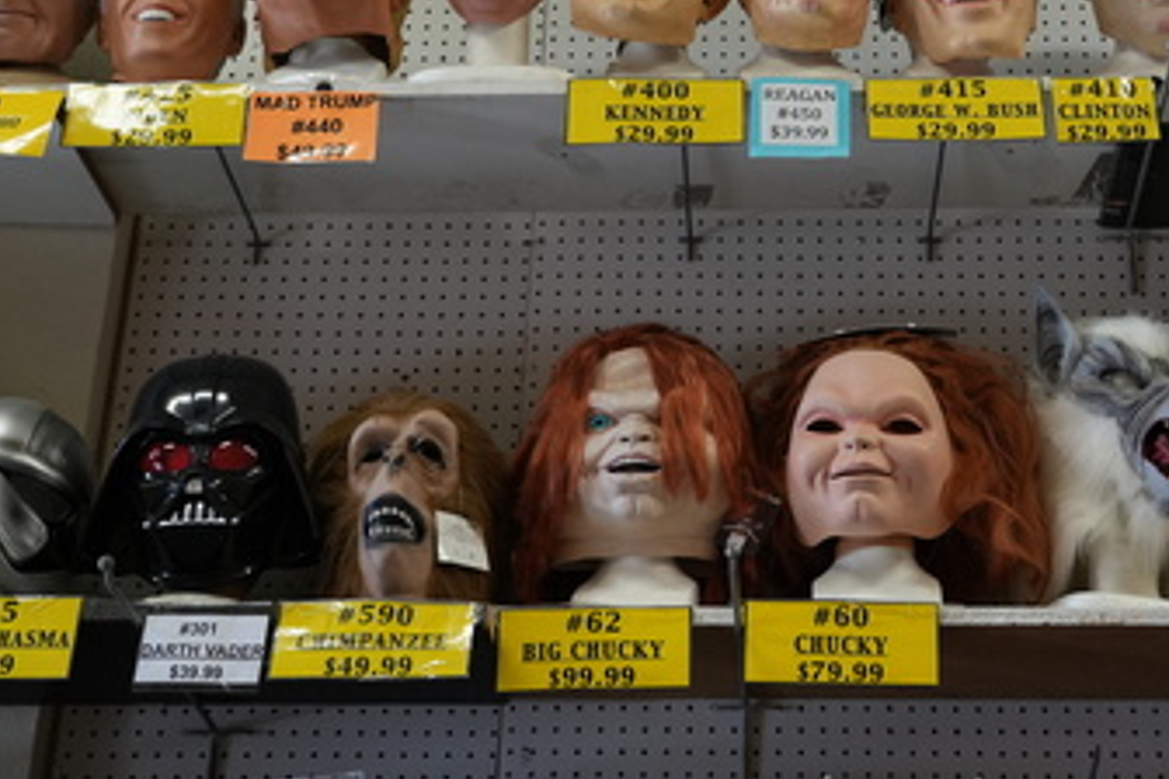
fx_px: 2273
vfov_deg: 19.3
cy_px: 190
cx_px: 745
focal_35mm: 70
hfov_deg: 28.7
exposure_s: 1/125
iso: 2000
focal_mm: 46
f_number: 4
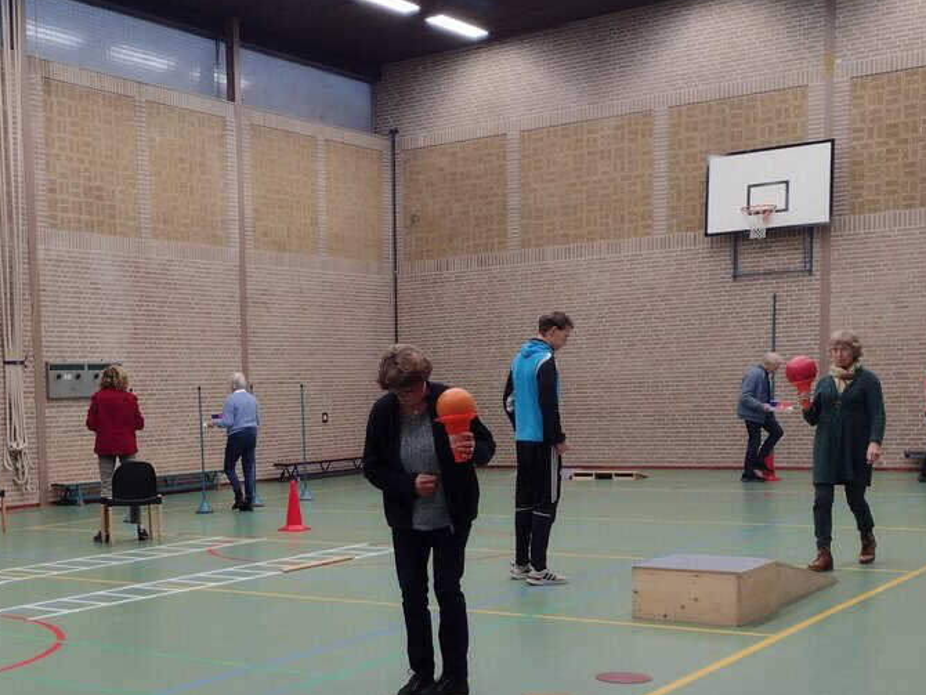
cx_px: 204
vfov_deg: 26.1
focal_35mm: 55
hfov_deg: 34.0
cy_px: 547
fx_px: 1472
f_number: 1.7
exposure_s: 1/100
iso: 197
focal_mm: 4.7
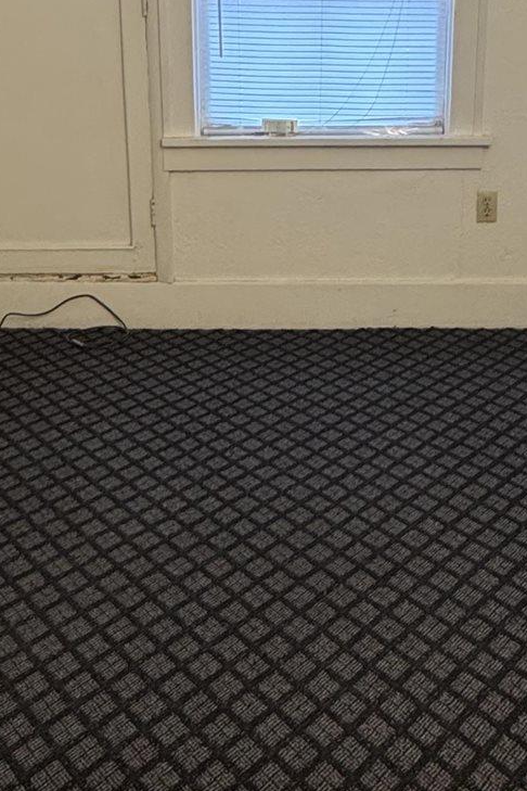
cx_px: 305
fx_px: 1010
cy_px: 239
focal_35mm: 46
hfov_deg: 29.2
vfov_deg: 41.9
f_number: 2.2
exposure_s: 1/60
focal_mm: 2.22
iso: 320
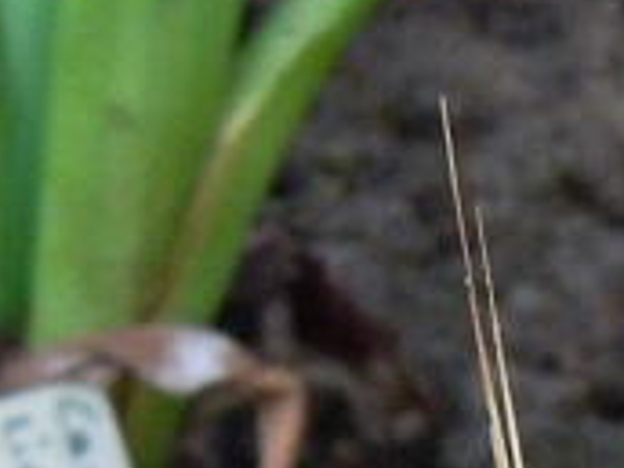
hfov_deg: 11.3
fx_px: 3137
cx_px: 508
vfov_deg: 8.3
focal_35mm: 174
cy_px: 755
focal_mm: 5.4
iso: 400
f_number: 3.5
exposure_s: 1/20
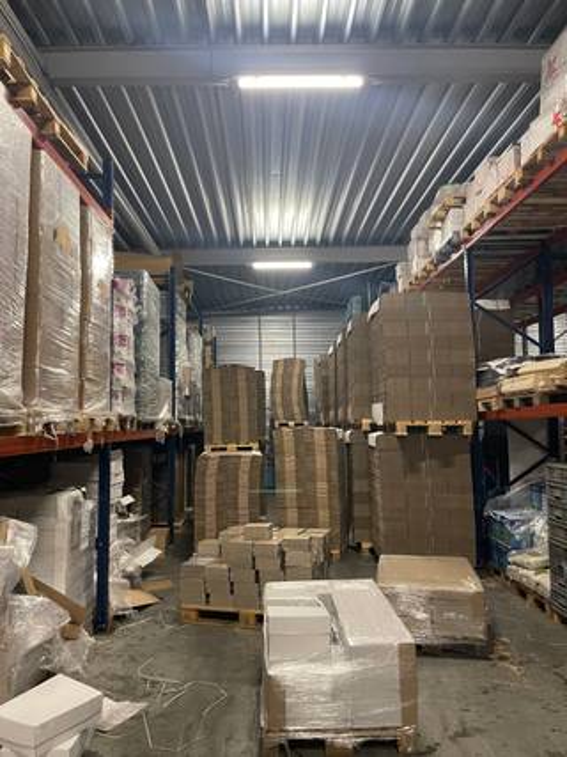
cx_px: 284
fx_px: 546
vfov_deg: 69.4
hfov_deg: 54.9
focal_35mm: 25
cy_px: 378
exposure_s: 1/50
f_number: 1.6
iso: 320
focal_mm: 5.1
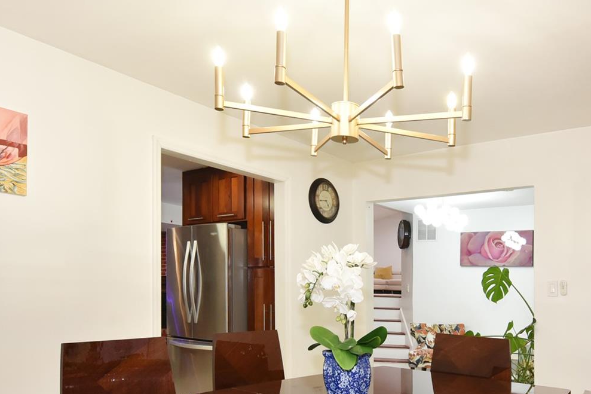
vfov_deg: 44.3
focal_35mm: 29
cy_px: 260
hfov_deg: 62.5
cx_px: 380
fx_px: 476
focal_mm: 14
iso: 1600
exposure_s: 1/100
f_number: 5.6
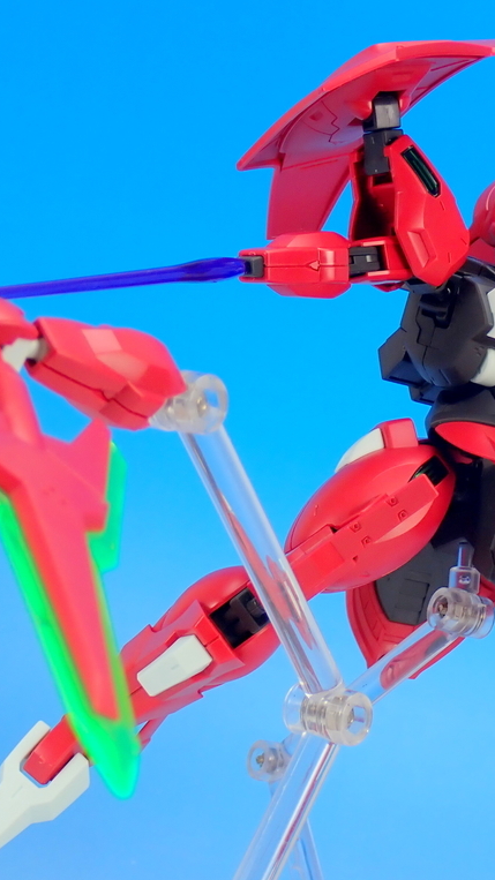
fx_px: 2287
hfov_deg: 12.3
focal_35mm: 98
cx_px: 444
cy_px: 439
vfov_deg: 21.8
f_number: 14
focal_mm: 11.88
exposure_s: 1.3
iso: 100
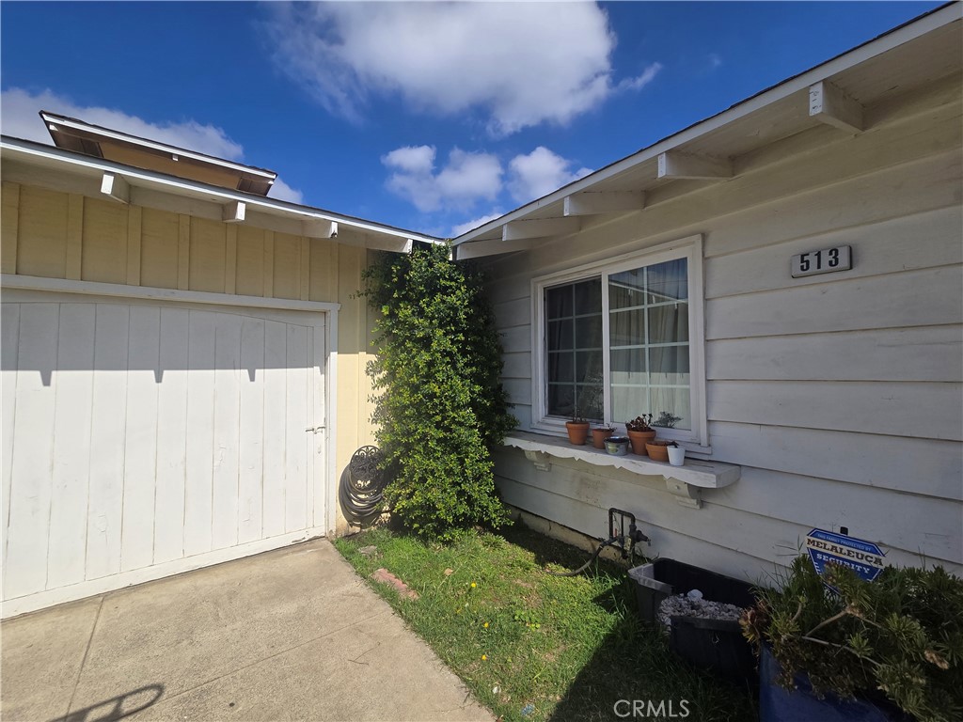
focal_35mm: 13
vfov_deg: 89.9
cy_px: 361
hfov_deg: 106.2
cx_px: 482
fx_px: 362
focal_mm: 2.2
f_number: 2.2
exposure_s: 1/3502
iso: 50
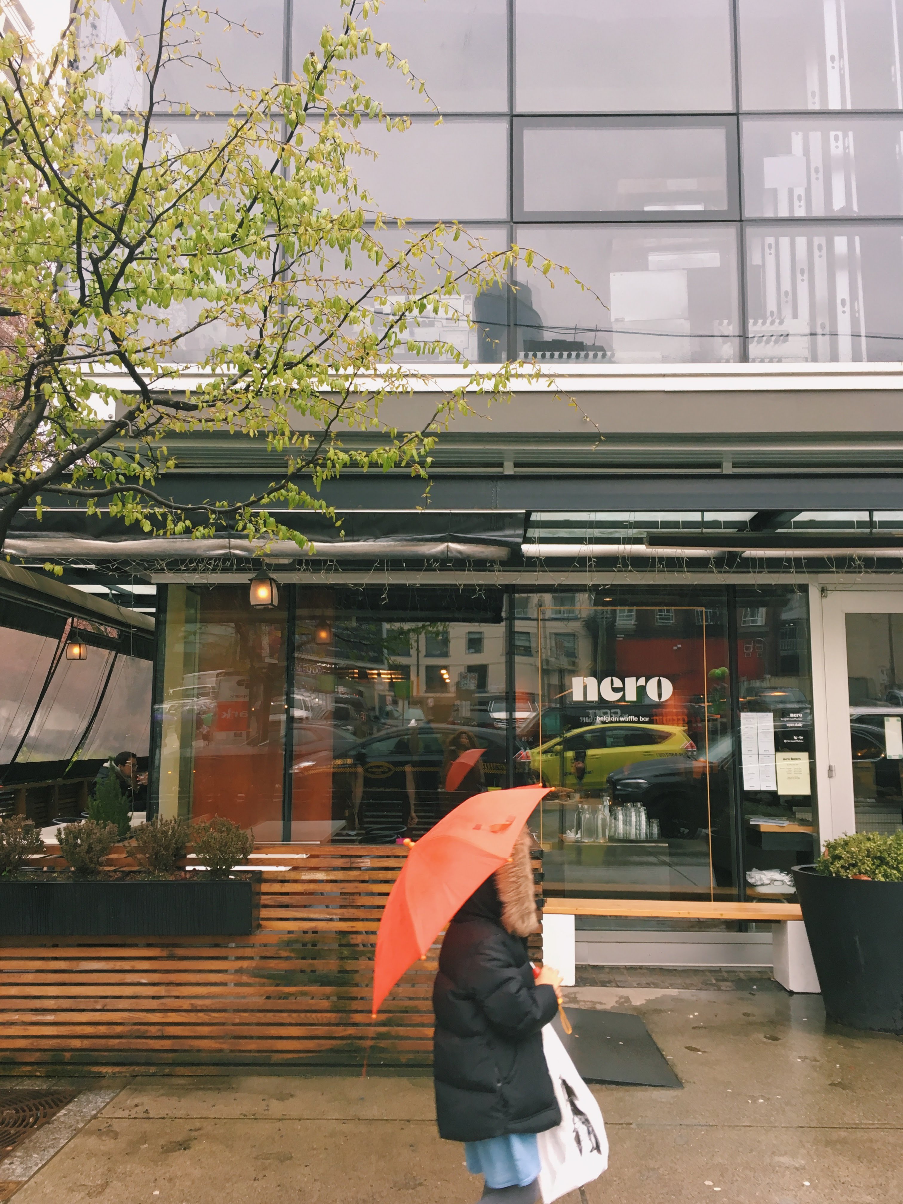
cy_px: 602
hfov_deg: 48.2
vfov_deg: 61.7
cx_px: 452
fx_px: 1009
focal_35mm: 29
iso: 25
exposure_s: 1/40
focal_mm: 4.15
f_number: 2.2
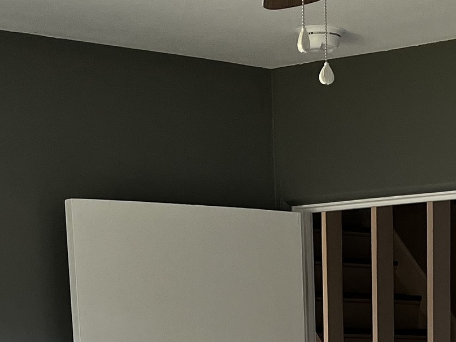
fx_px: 1304
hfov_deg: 19.6
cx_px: 379
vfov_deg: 13.6
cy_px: 587
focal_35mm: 99
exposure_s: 1/120
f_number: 1.6
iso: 100
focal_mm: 5.1
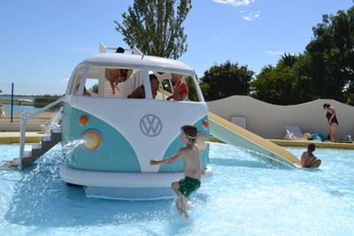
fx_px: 384
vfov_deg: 34.2
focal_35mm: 39
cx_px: 177
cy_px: 118
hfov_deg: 49.5
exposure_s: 1/320
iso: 100
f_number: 9
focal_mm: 26
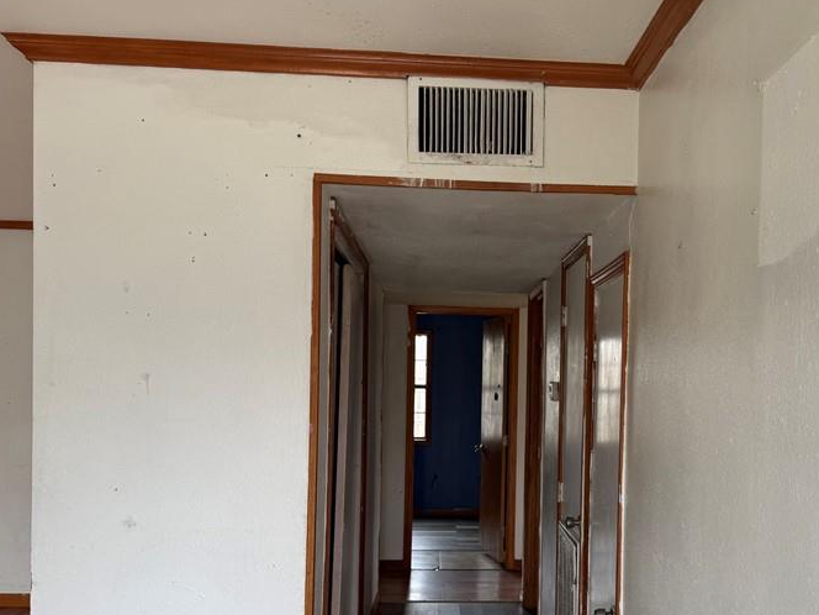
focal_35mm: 37
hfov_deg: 49.6
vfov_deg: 38.1
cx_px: 521
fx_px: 875
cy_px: 424
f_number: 1.78
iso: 50
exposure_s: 1/138
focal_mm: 6.76
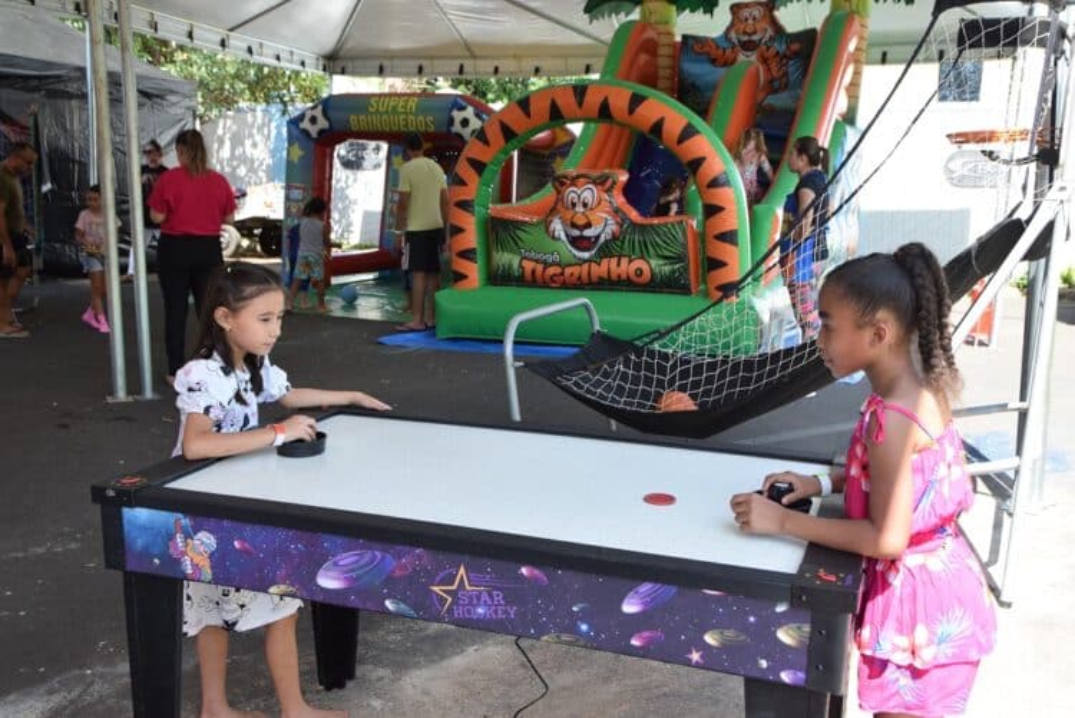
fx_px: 1076
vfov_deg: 36.9
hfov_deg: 53.1
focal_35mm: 36
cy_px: 359
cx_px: 538
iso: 800
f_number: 5.6
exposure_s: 1/800
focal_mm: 24
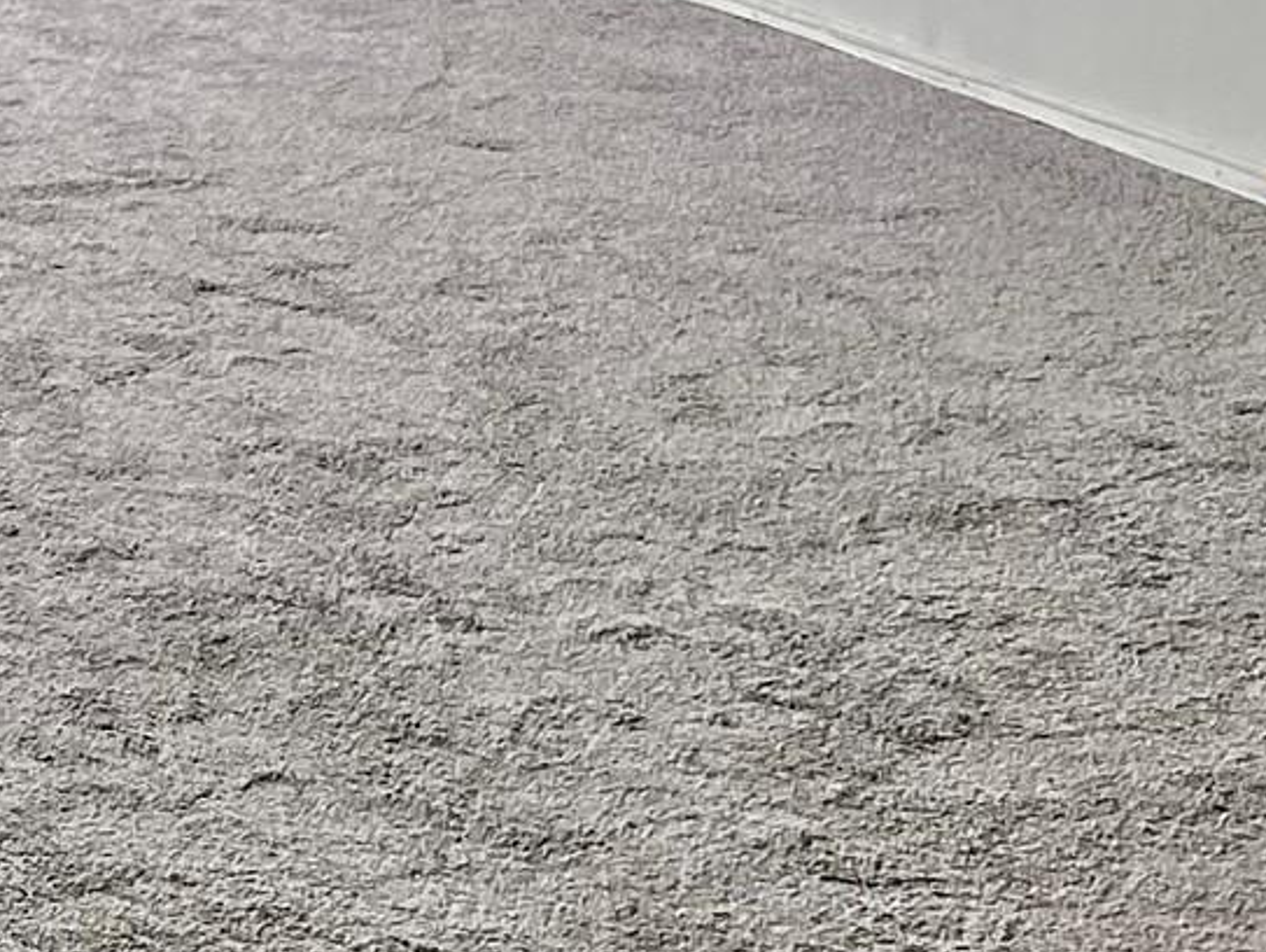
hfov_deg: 17.7
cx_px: -690
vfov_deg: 14.7
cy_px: -133
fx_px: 3587
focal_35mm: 98
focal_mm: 5.7
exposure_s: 1/120
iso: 100
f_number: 1.5
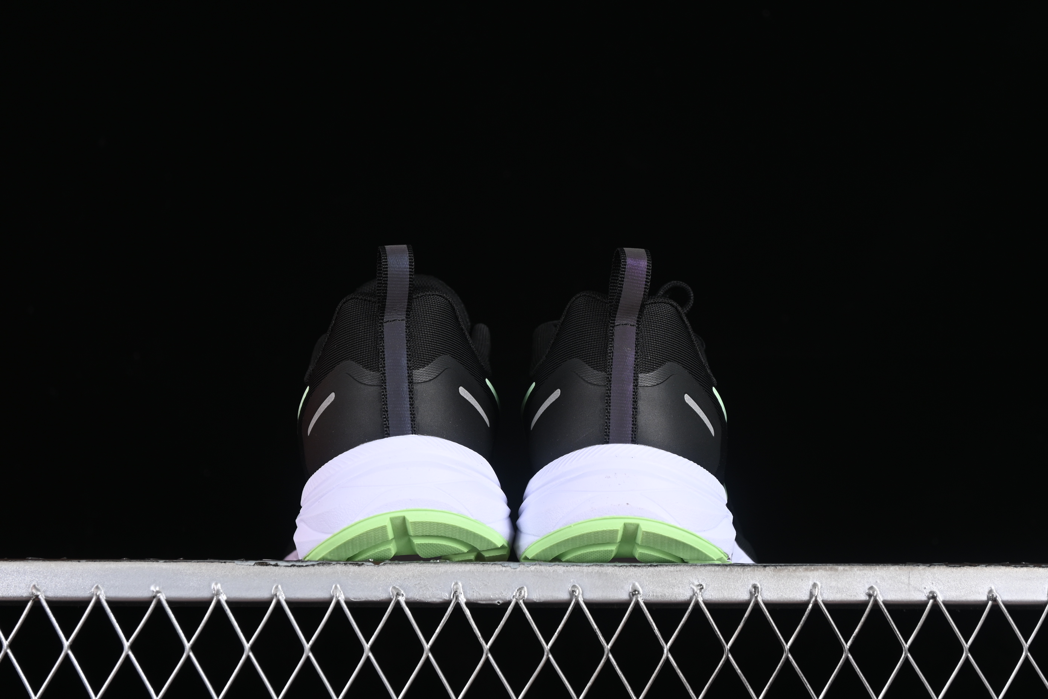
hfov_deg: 27.0
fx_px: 2183
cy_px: 350
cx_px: 524
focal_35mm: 75
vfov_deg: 18.2
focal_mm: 50
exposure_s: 1/50
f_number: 6.3
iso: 160
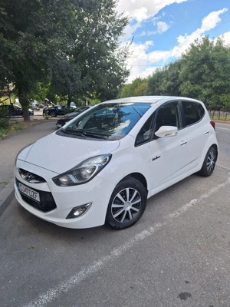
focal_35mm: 23
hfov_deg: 58.9
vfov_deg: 73.9
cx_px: 115
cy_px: 154
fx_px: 204
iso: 40
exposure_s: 1/1111
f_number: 1.8
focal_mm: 5.54
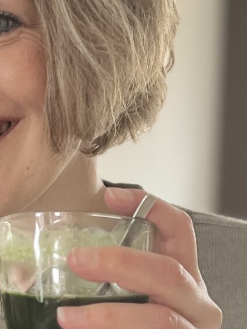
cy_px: 328
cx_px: 37
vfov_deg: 16.2
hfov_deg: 12.4
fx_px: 1133
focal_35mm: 119
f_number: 1.5
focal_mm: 5.7
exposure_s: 1/108
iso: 125
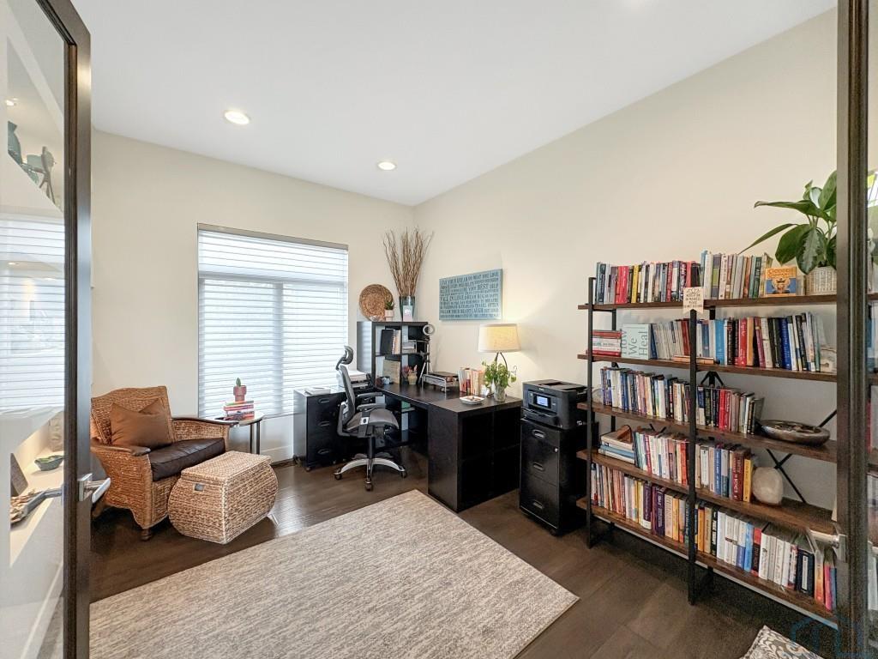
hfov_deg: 102.1
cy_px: 330
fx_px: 355
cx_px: 439
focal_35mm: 14
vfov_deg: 85.7
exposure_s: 1/120
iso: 160
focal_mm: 2.22
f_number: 2.2
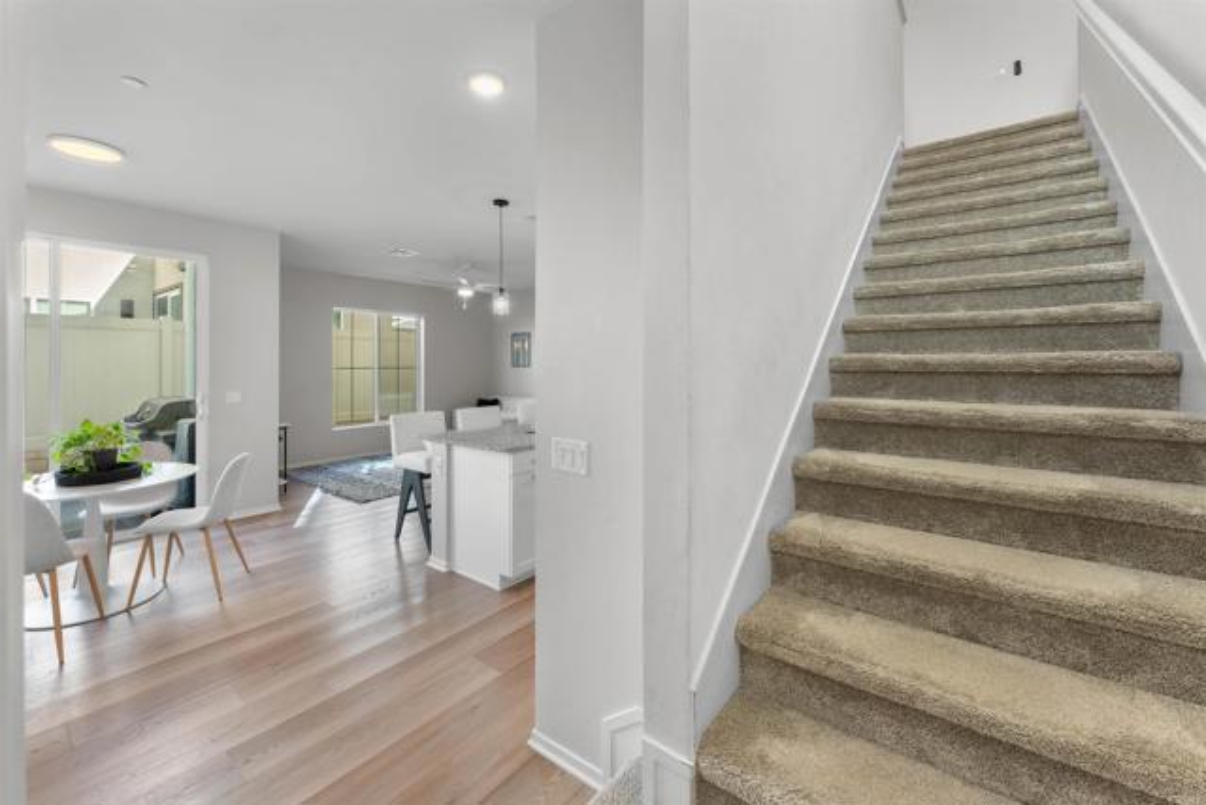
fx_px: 469
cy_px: 402
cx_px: 603
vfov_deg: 81.2
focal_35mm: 14
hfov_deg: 104.2
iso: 640
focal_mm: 14
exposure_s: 1/4
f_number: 11
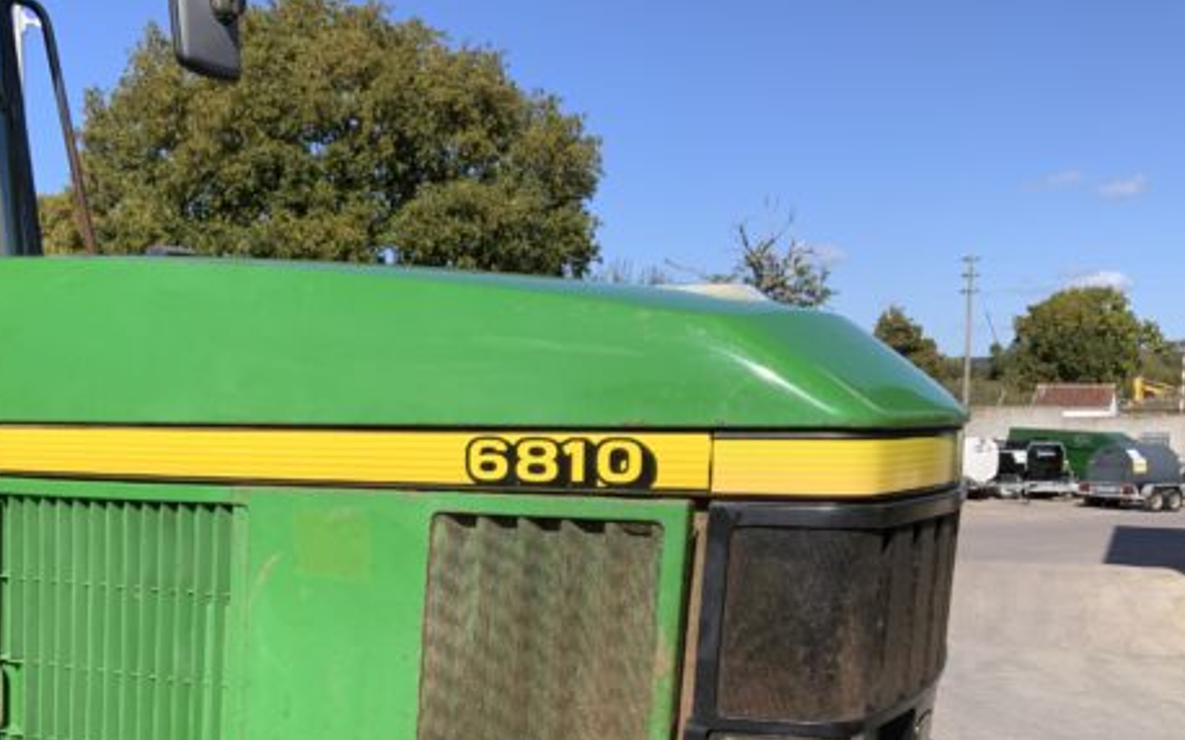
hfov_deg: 45.4
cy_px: 564
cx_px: 375
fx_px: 1388
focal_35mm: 43
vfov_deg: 29.3
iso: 16
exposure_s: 1/1786
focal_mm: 3
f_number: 1.8
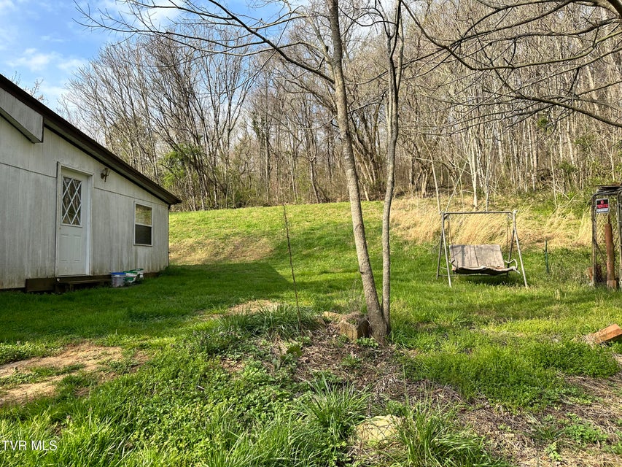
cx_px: 311
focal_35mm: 24
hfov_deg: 71.6
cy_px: 234
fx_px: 431
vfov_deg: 56.8
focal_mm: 6.86
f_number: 1.78
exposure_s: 1/2203
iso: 80
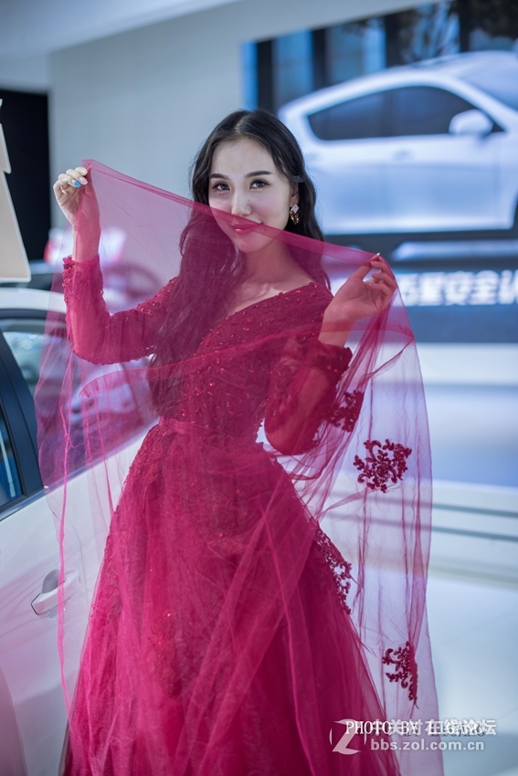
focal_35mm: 50
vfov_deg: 39.6
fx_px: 1079
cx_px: 259
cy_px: 388
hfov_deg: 27.0
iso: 200
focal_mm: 50
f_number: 2
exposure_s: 1/250
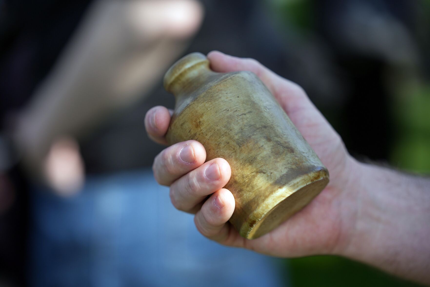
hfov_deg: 18.1
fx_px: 1349
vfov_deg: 12.1
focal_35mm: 113
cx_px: 215
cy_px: 144
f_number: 3.5
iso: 125
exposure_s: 1/640
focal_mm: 113
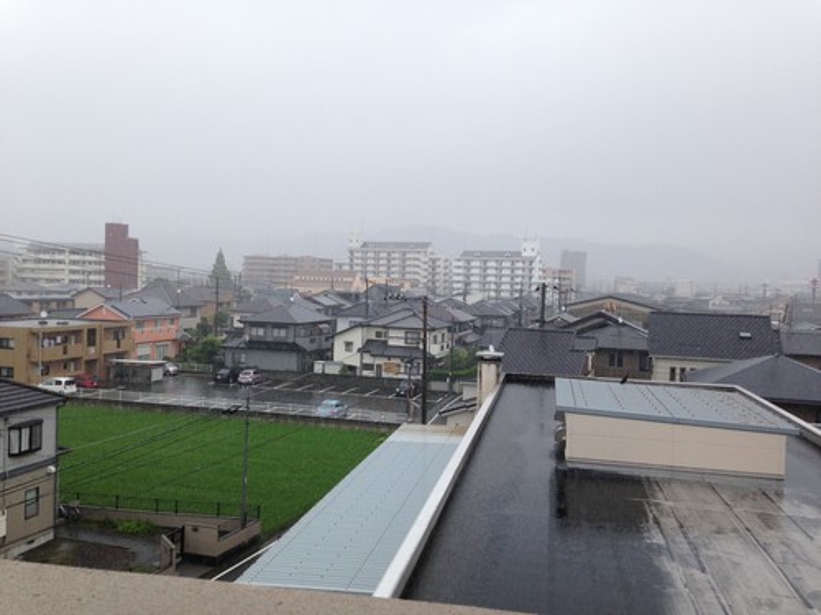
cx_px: 410
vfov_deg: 42.9
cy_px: 308
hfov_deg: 55.4
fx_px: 783
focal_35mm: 33
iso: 50
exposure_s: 1/328
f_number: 2.4
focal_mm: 4.12
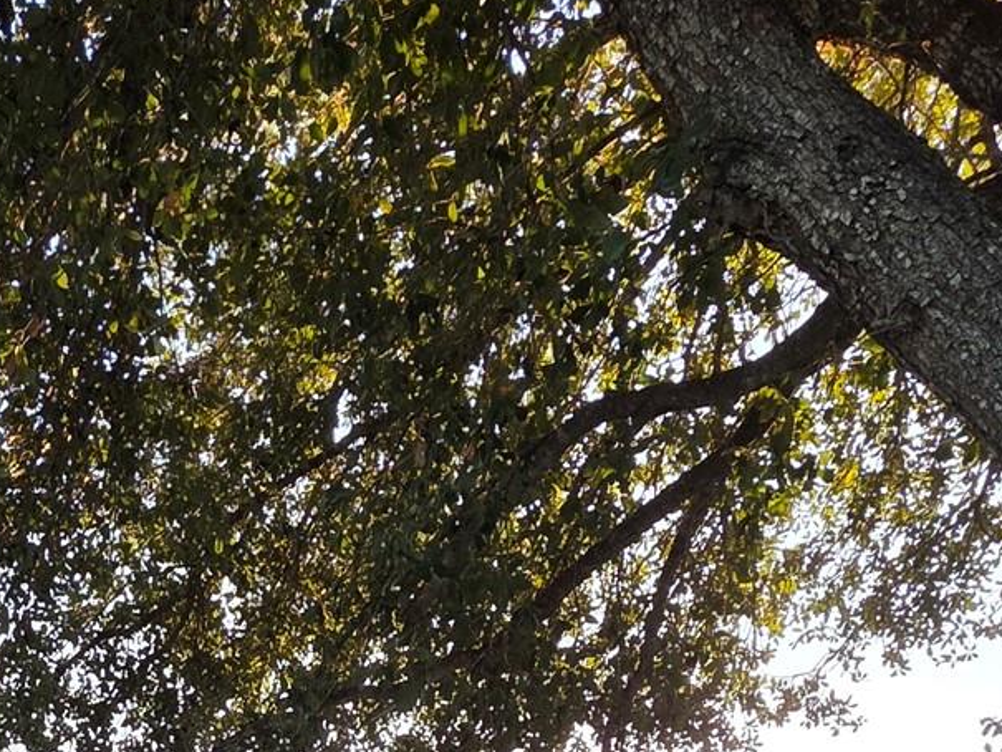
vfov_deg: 23.8
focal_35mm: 44
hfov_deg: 41.0
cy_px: 1208
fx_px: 1274
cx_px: 190
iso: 32
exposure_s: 1/120
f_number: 1.9
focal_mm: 2.2
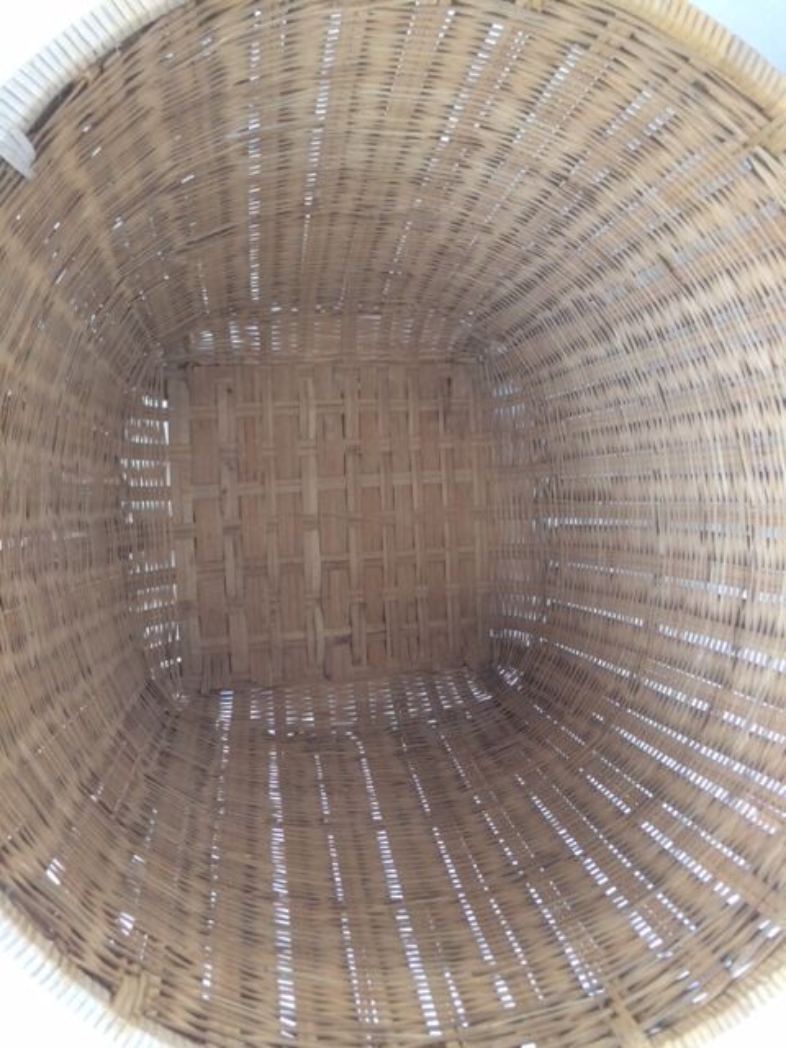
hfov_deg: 48.2
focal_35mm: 29
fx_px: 878
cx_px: 393
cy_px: 524
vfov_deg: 61.7
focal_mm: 4.15
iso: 125
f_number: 2.2
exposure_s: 1/33
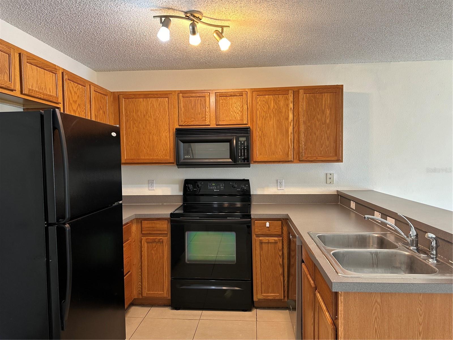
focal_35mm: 24
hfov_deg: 71.6
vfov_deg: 56.8
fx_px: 314
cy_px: 170
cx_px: 226
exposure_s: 1/60
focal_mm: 6.86
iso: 125
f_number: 1.78
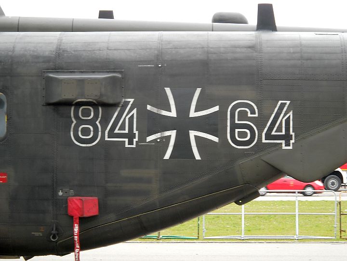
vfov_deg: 12.0
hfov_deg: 15.9
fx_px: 1243
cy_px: 130
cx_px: 174
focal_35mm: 124
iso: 100
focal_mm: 20.49
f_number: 6
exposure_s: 1/30
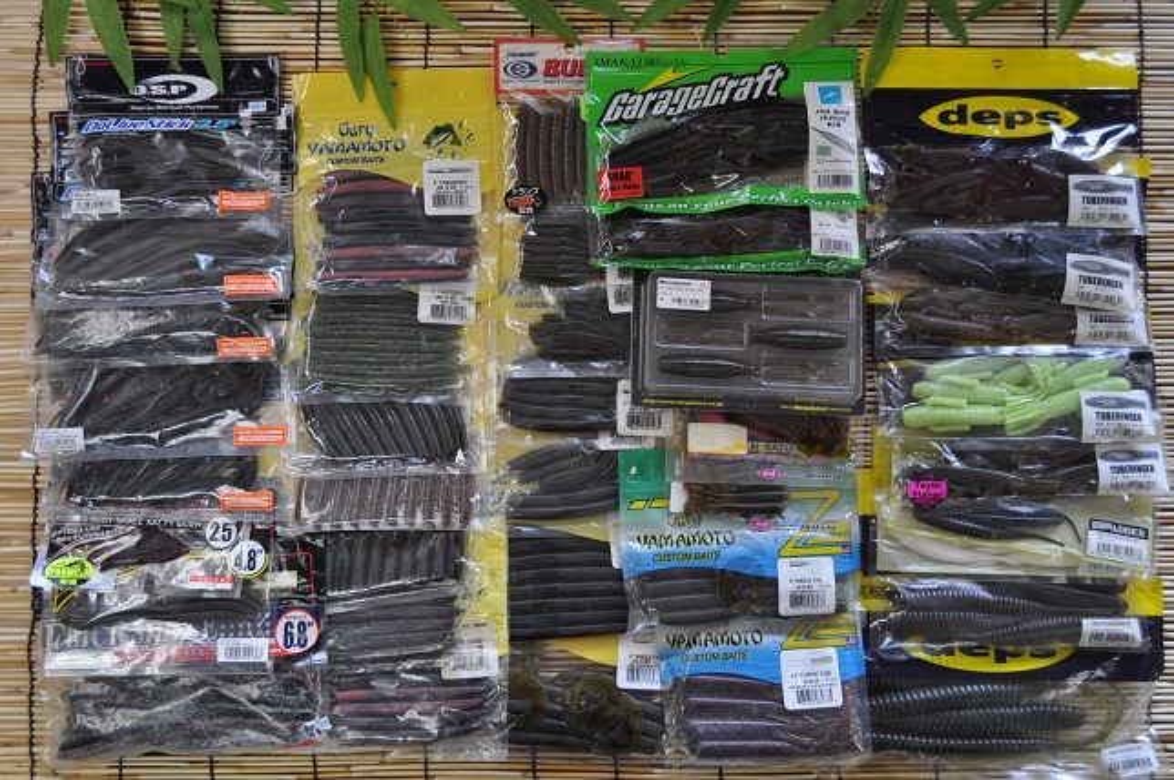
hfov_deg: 57.3
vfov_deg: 39.9
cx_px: 587
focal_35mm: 33
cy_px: 390
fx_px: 1075
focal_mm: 22
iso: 400
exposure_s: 1/80
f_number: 4.5
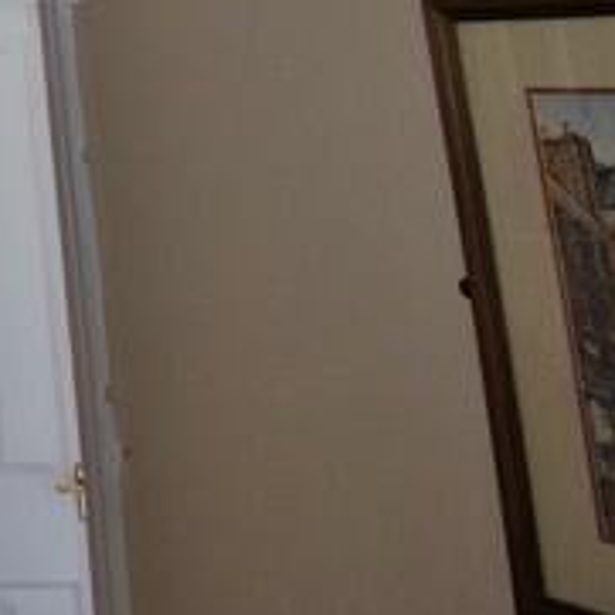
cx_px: -765
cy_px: -389
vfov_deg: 19.7
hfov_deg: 15.8
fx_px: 1447
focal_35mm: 72
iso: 800
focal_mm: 10
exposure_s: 1/100
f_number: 5
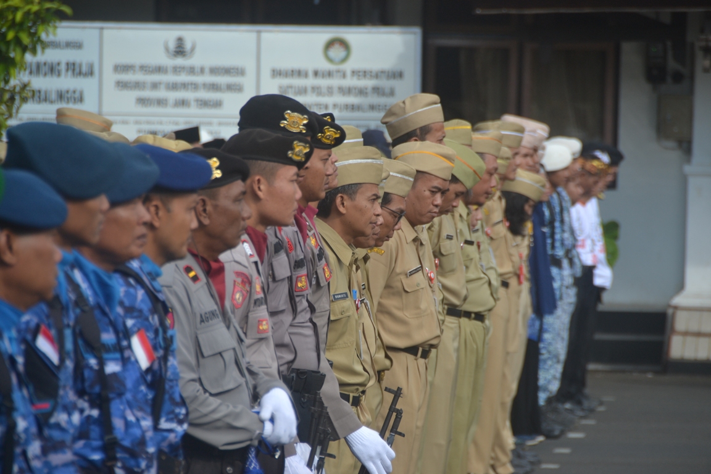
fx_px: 5925
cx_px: 356
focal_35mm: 300
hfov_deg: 6.9
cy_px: 237
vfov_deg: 4.6
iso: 180
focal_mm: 200
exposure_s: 1/500
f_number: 5.6
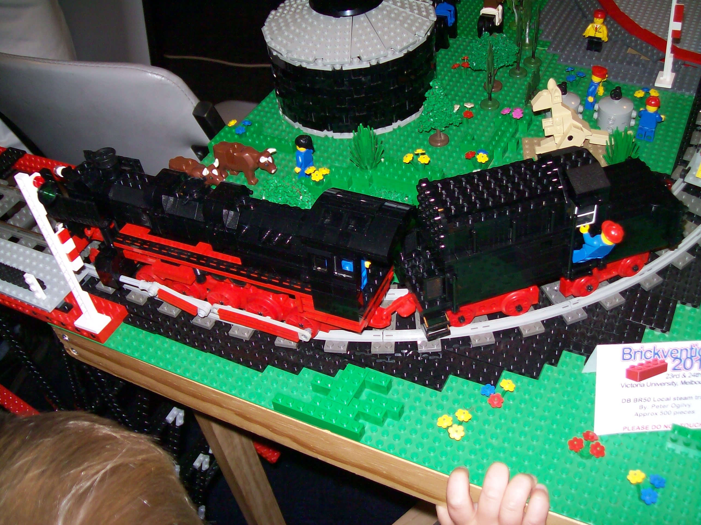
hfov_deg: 51.4
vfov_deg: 39.6
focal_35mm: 36
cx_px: 350
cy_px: 262
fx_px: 729
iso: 80
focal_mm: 6
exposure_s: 1/64
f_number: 2.7
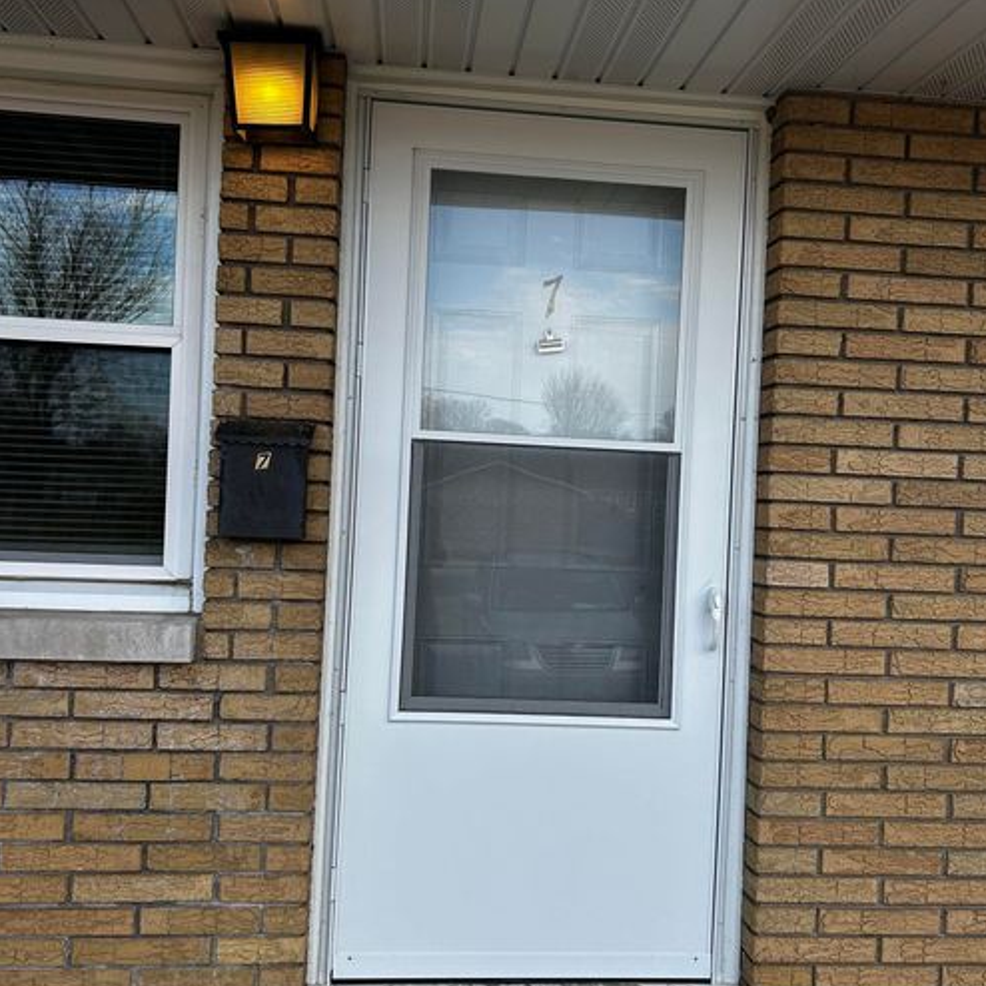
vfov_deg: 52.5
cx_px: 495
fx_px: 999
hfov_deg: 52.5
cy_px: 486
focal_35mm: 31
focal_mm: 5.7
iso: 50
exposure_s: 1/909
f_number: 1.5
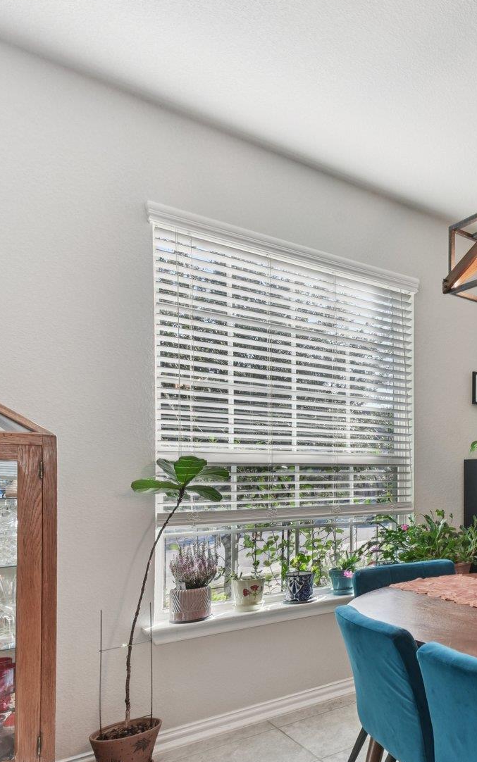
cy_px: 470
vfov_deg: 67.5
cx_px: 615
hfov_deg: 33.8
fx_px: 561
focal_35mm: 27
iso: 400
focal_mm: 14
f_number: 8
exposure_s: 1/60
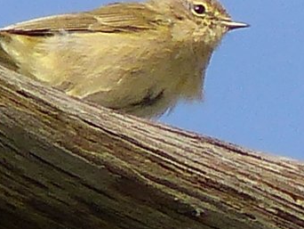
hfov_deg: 0.7
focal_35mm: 2807
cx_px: 122
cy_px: 53
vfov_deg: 0.5
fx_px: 24669
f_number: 4
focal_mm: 108
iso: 100
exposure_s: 1/640
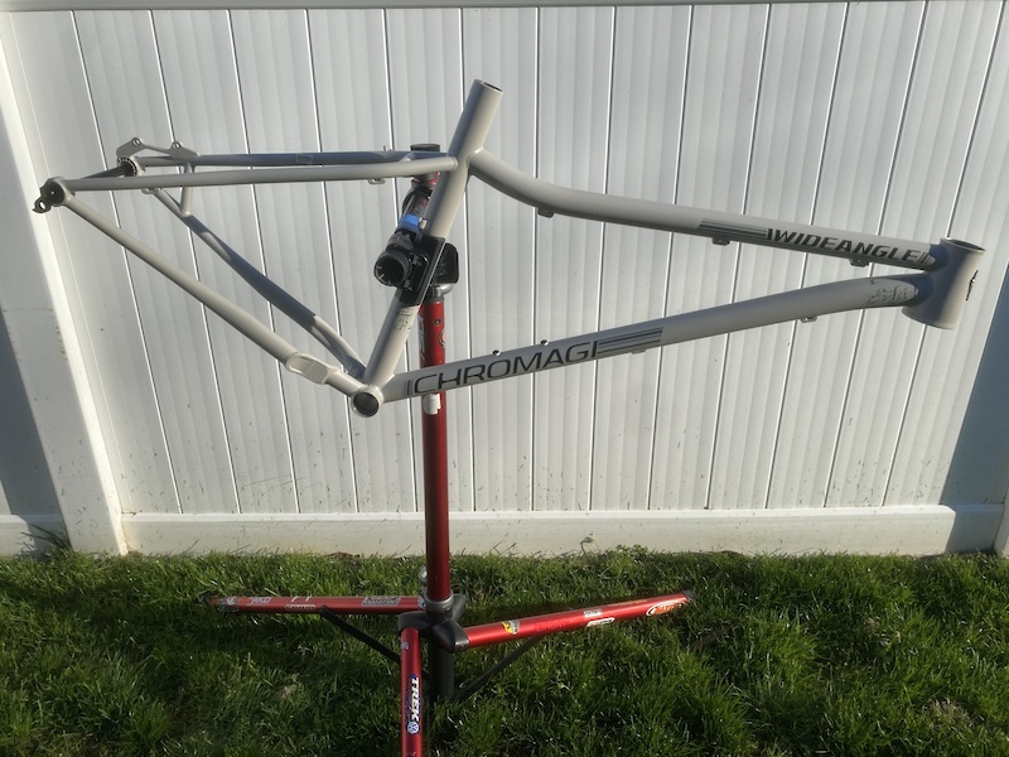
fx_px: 758
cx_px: 504
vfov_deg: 53.1
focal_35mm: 26
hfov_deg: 67.3
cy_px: 378
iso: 32
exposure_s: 1/3300
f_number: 1.8
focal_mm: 4.25
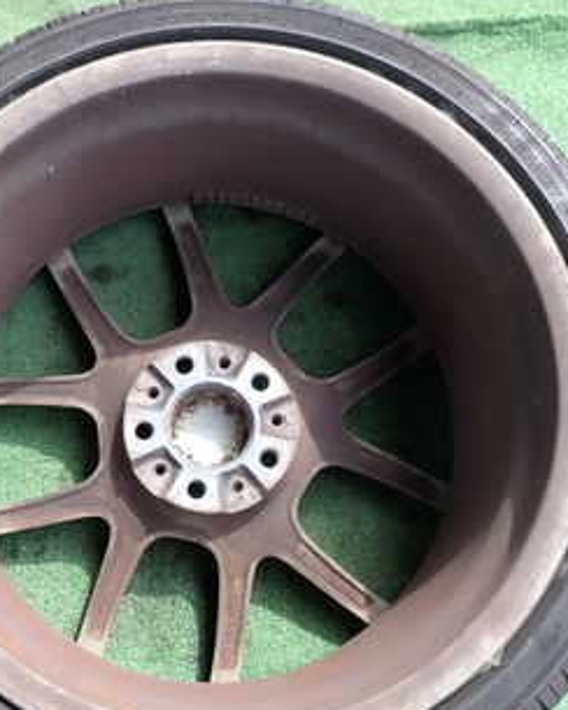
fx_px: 1009
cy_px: 426
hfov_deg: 31.1
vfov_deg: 38.6
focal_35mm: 48
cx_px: 165
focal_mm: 4.5
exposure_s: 1/200
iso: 100
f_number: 2.8
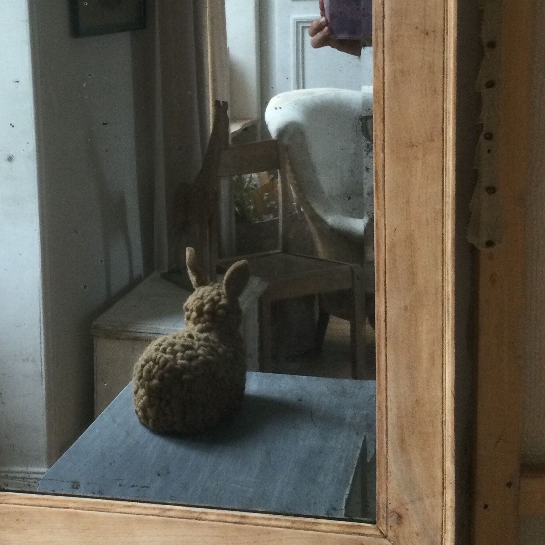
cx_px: 109
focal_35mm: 60
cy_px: 152
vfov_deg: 28.3
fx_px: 1069
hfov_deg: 28.0
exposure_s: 1/33
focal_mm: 3.3
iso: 100
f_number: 2.4
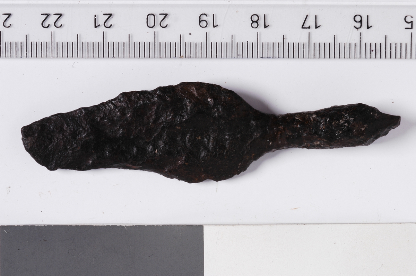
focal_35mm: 82
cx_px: 208
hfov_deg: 24.6
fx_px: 953
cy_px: 138
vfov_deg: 16.5
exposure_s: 1/100
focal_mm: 55
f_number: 32
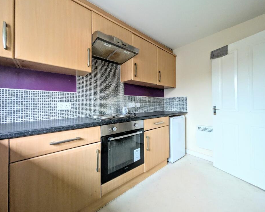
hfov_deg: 104.8
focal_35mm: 13
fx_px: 102
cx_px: 139
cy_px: 102
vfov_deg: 92.2
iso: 288
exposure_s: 1/16.6
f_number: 1.7
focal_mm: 2.02
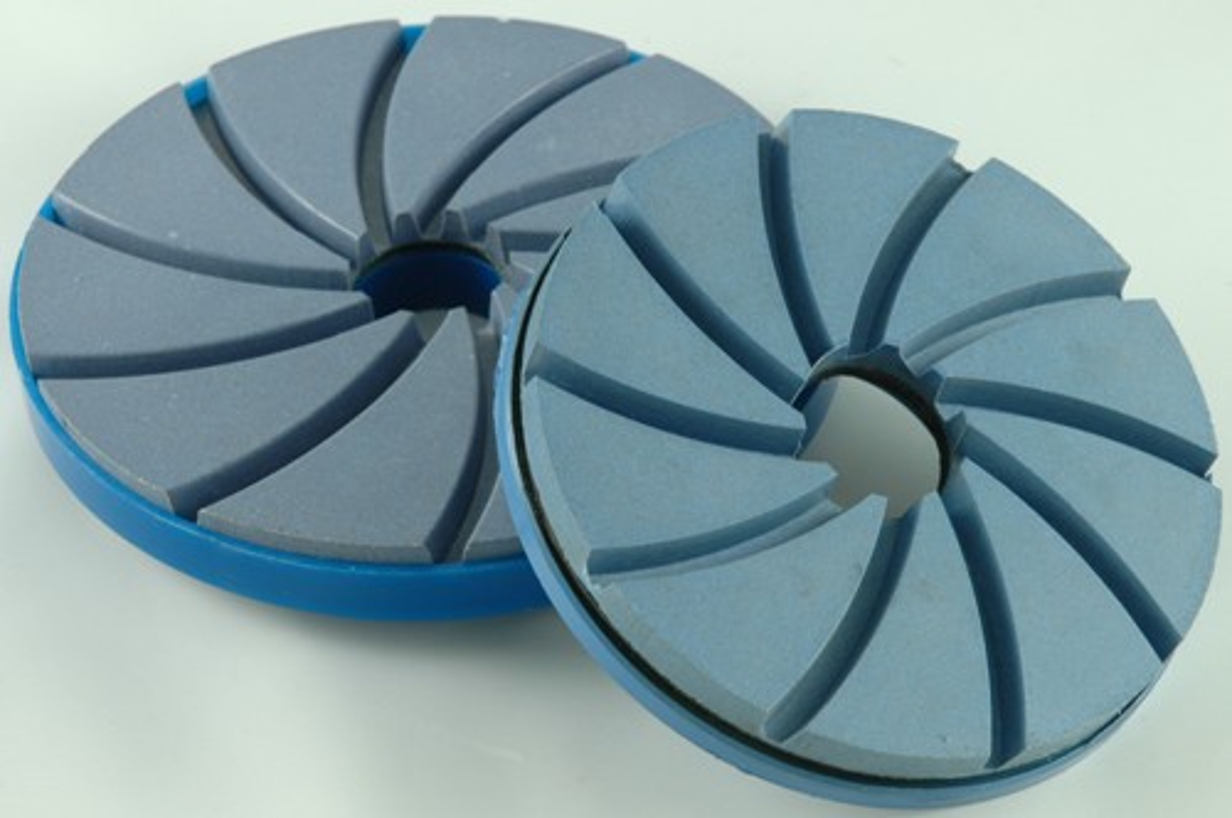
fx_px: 3589
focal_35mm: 105
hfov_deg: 19.5
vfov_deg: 13.0
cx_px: 616
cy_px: 409
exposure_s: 1/2.5
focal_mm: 70
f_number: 18
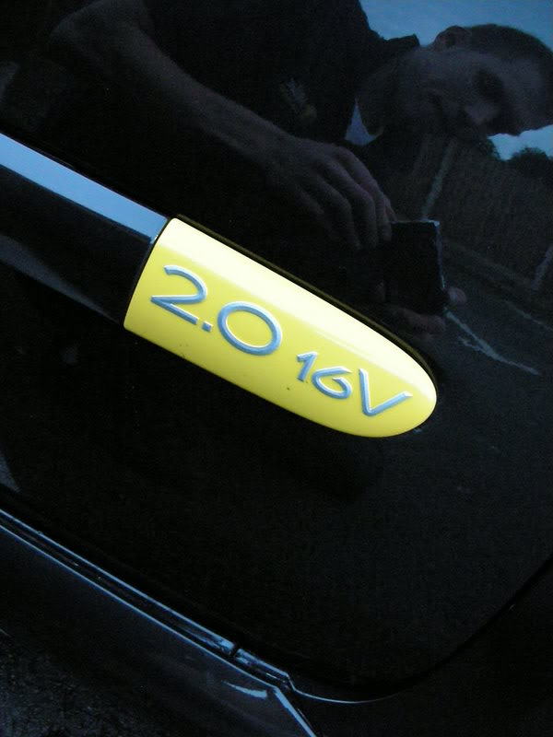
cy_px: 368
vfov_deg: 52.6
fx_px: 746
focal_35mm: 35
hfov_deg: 40.7
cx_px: 276
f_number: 2.8
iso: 696
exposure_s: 1/8.1
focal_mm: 5.8
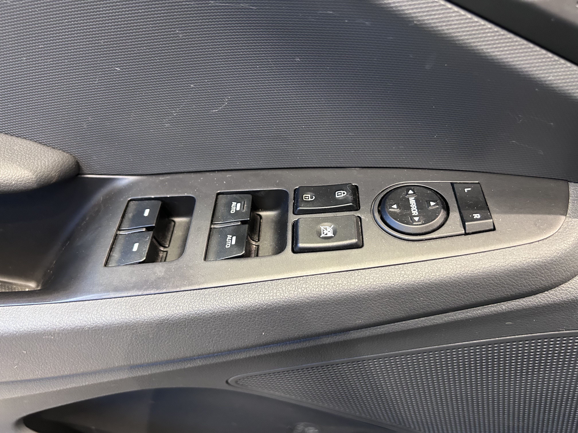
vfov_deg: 53.1
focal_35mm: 26
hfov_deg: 67.3
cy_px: 216
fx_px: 434
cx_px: 289
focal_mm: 5.7
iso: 320
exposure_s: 1/50
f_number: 1.5
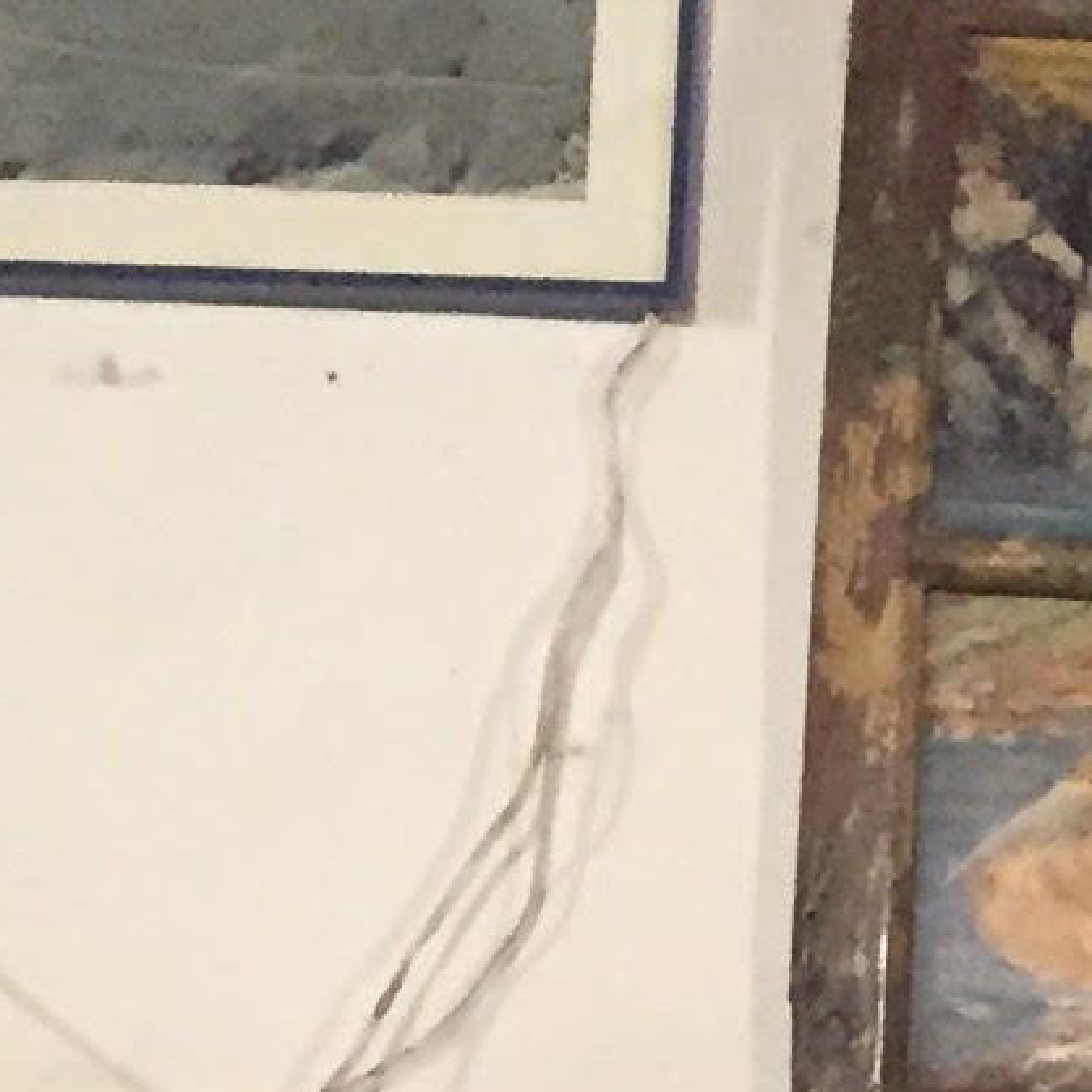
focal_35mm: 200
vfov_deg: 8.5
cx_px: 3101
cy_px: 1667
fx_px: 7138
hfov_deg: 7.8
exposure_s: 1/15
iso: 320
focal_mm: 4.15
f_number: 2.2
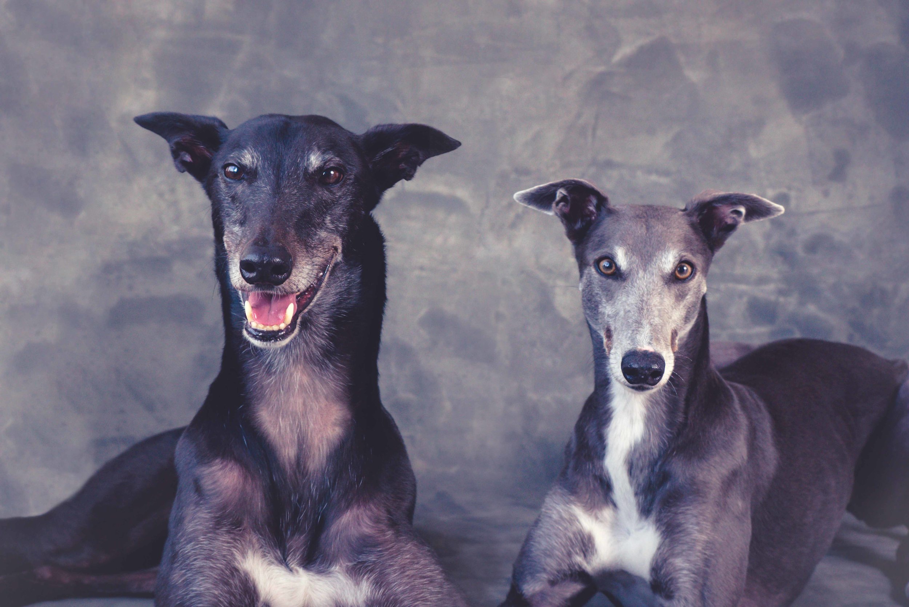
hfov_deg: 38.2
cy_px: 304
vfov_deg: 26.0
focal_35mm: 52
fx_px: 1313
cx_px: 454
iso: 800
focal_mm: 52
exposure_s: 1/160
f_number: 10
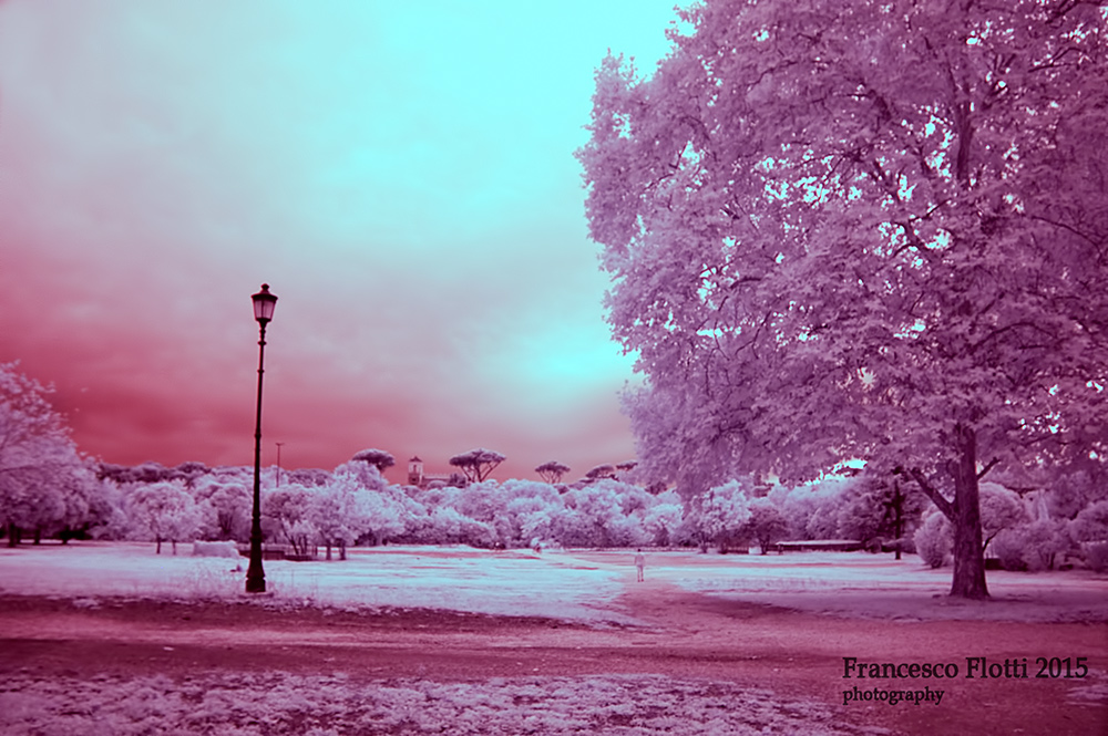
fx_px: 830
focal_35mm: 27
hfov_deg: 67.4
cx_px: 554
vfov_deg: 47.9
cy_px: 368
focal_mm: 18
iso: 400
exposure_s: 1/160
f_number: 7.1
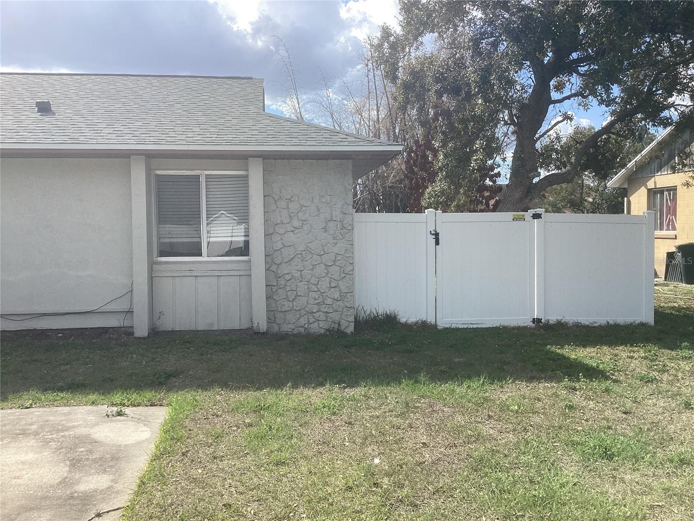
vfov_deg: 45.4
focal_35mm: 31
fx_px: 622
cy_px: 260
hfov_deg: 58.4
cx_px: 347
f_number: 2.4
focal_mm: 3.3
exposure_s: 1/1116
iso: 25
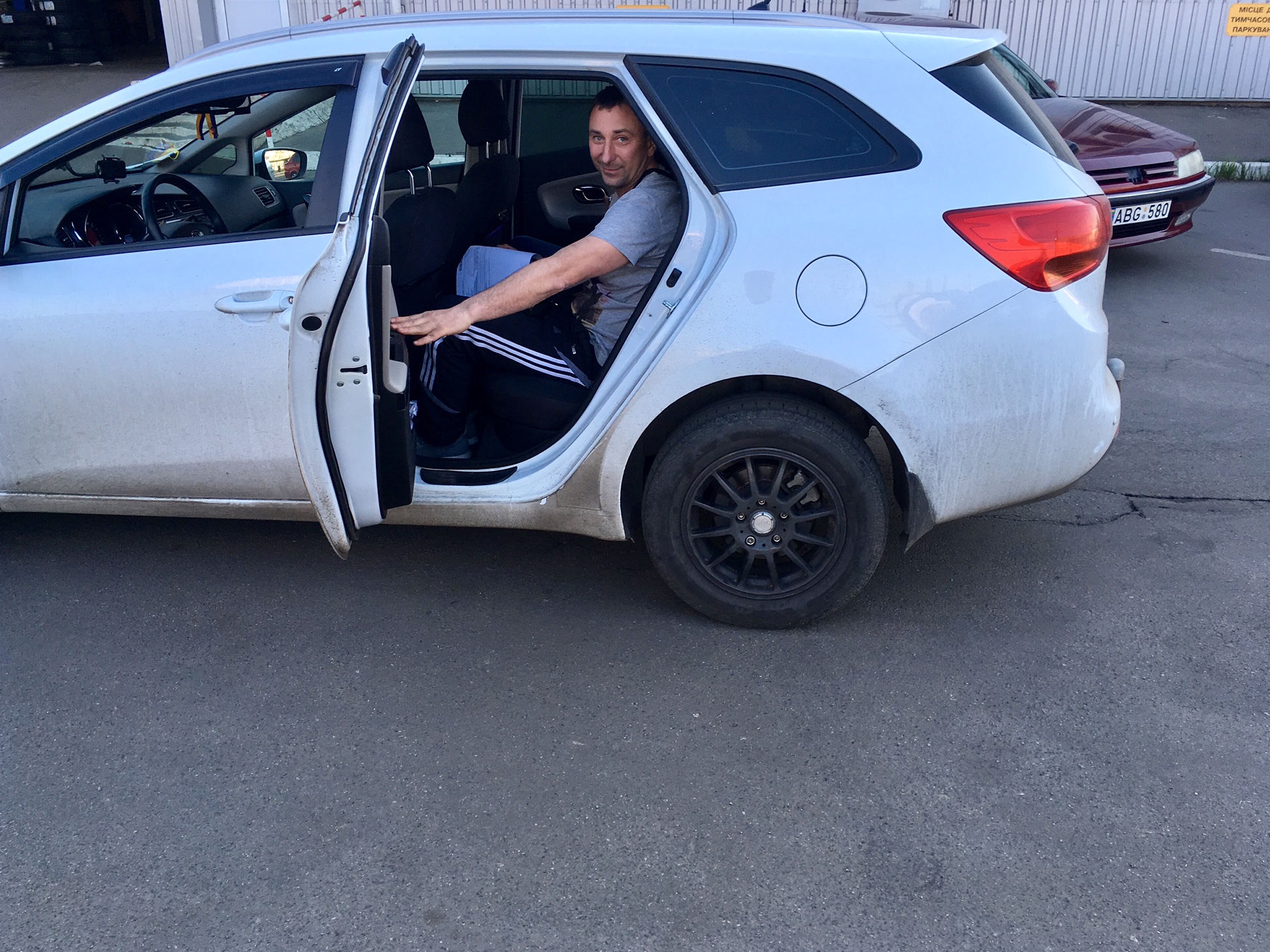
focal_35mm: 30
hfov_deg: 59.9
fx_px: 1101
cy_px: 490
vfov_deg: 46.8
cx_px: 616
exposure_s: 1/155
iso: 25
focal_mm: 4.15
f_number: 2.2
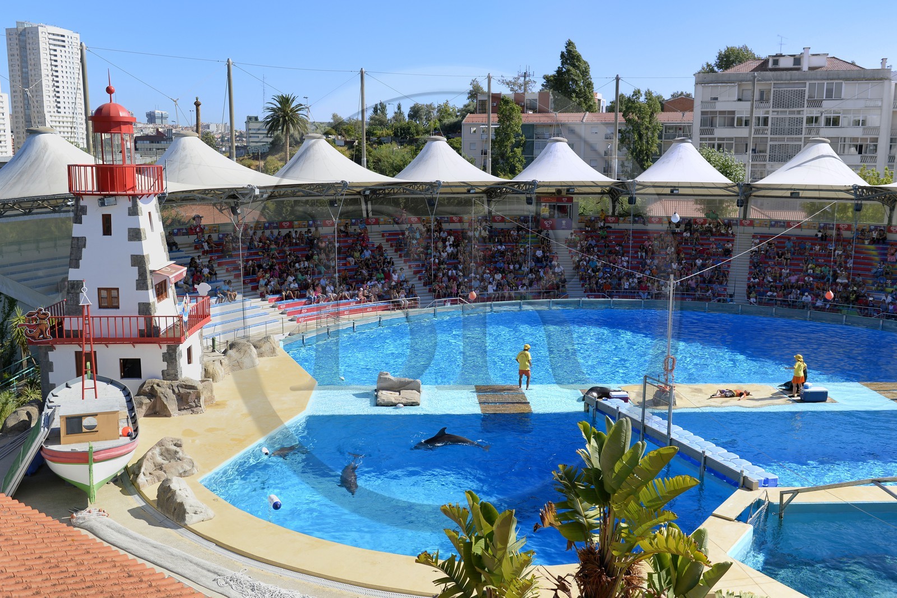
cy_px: 299
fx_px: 772
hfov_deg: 60.3
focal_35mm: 31
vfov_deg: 42.3
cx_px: 448
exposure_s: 1/640
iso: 100
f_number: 5
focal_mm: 31
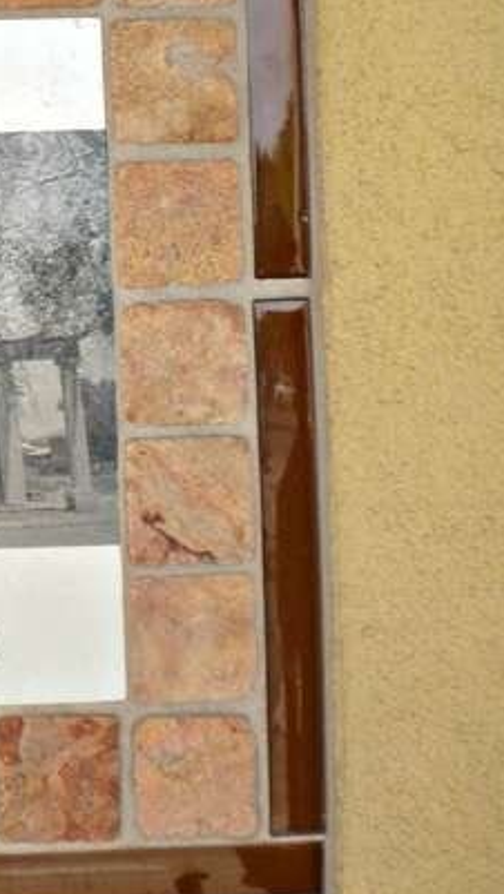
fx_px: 1803
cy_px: 270
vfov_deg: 27.6
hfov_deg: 14.7
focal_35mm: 76
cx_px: -263
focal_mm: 6.3
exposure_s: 1/152
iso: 80
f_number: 4.6
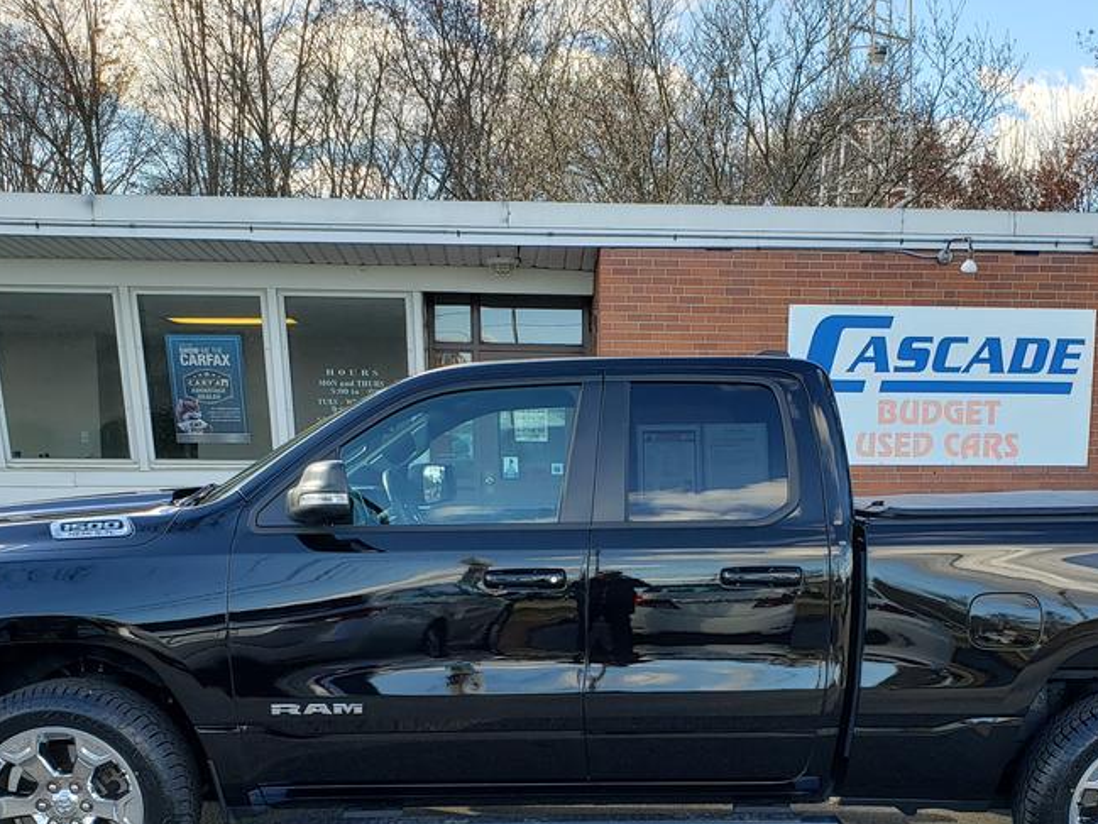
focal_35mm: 41
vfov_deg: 34.3
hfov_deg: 45.5
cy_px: 634
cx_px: 660
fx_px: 1301
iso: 50
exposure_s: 1/214
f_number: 2.4
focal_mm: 4.3
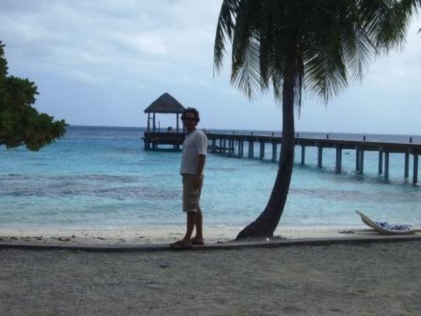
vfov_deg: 21.9
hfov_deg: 29.0
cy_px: 158
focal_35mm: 67
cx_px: 210
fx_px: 815
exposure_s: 1/500
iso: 50
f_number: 5.6
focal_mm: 10.2
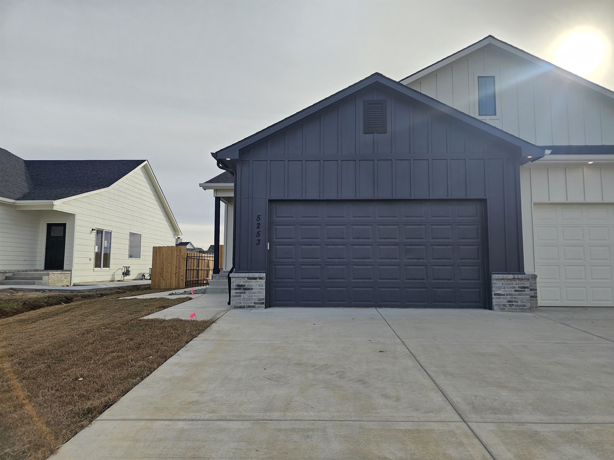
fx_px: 408
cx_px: 307
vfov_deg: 58.9
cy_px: 230
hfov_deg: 73.9
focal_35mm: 23
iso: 10
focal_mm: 6.3
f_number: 1.7
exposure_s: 1/519
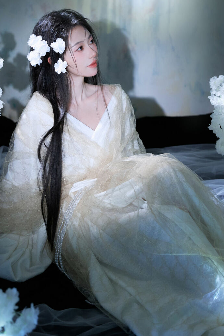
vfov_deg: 20.4
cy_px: 122
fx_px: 934
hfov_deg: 13.7
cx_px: 108
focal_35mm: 100
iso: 1000
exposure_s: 1/200
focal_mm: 65
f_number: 2.8
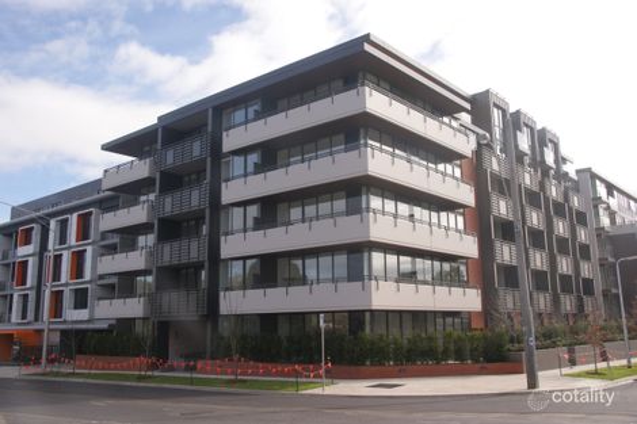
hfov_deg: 57.2
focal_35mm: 33
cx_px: 318
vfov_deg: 39.9
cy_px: 212
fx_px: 584
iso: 100
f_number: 9
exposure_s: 1/80
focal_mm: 22
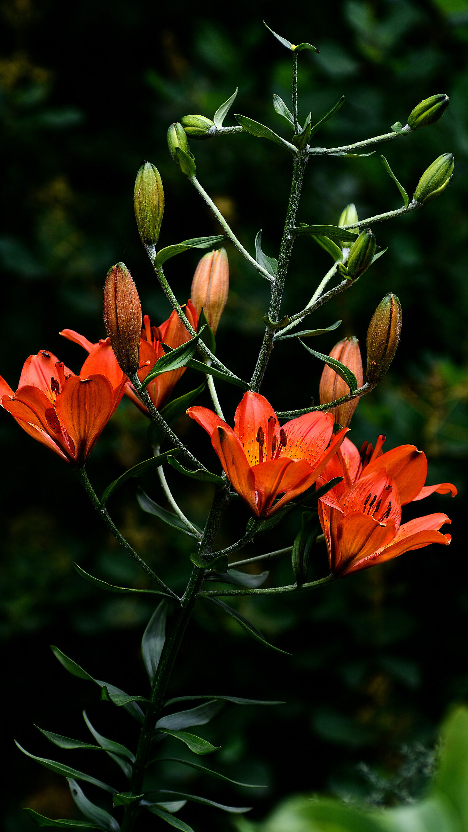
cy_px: 415
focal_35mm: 221
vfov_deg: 9.8
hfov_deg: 5.5
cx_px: 245
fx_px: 4875
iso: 100
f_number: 8
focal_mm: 140
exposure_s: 1/400
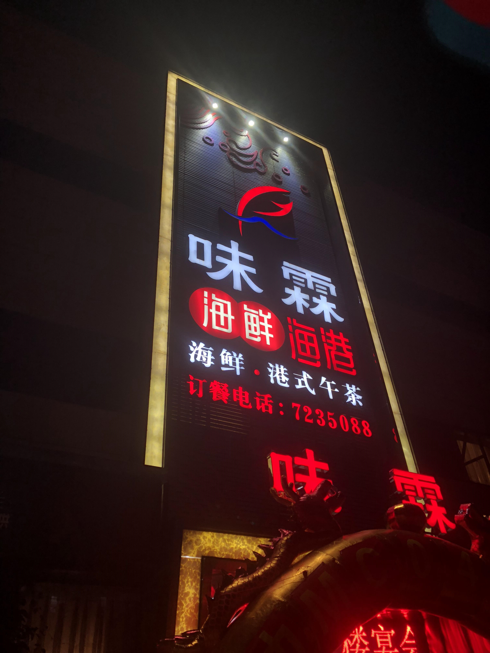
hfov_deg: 49.8
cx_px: 245
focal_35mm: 28
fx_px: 528
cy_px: 326
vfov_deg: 63.4
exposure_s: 1/100
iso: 160
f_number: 1.8
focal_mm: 3.99
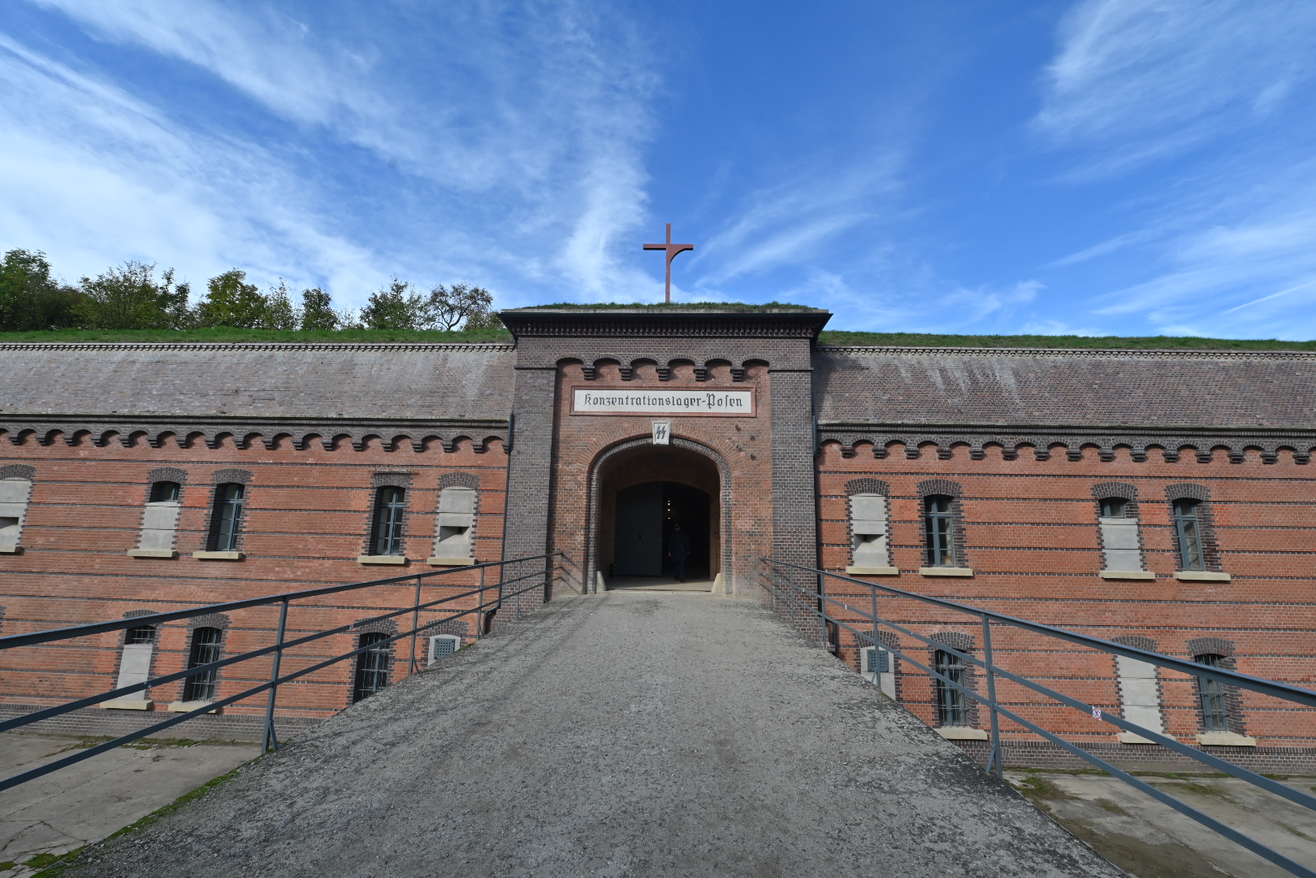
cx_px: 658
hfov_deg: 104.3
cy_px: 439
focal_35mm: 14
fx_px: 512
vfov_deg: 81.2
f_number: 9
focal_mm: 14
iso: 100
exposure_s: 1/200
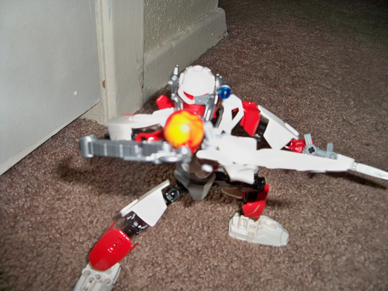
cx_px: 194
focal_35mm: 35
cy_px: 146
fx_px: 392
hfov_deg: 52.6
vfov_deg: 40.7
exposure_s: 1/30
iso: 200
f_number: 3.5
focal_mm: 6.2
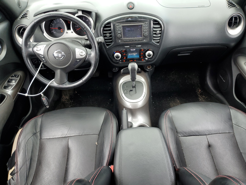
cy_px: 92
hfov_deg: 67.3
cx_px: 123
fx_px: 185
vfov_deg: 53.1
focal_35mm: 26
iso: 50
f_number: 1.5
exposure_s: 1/149
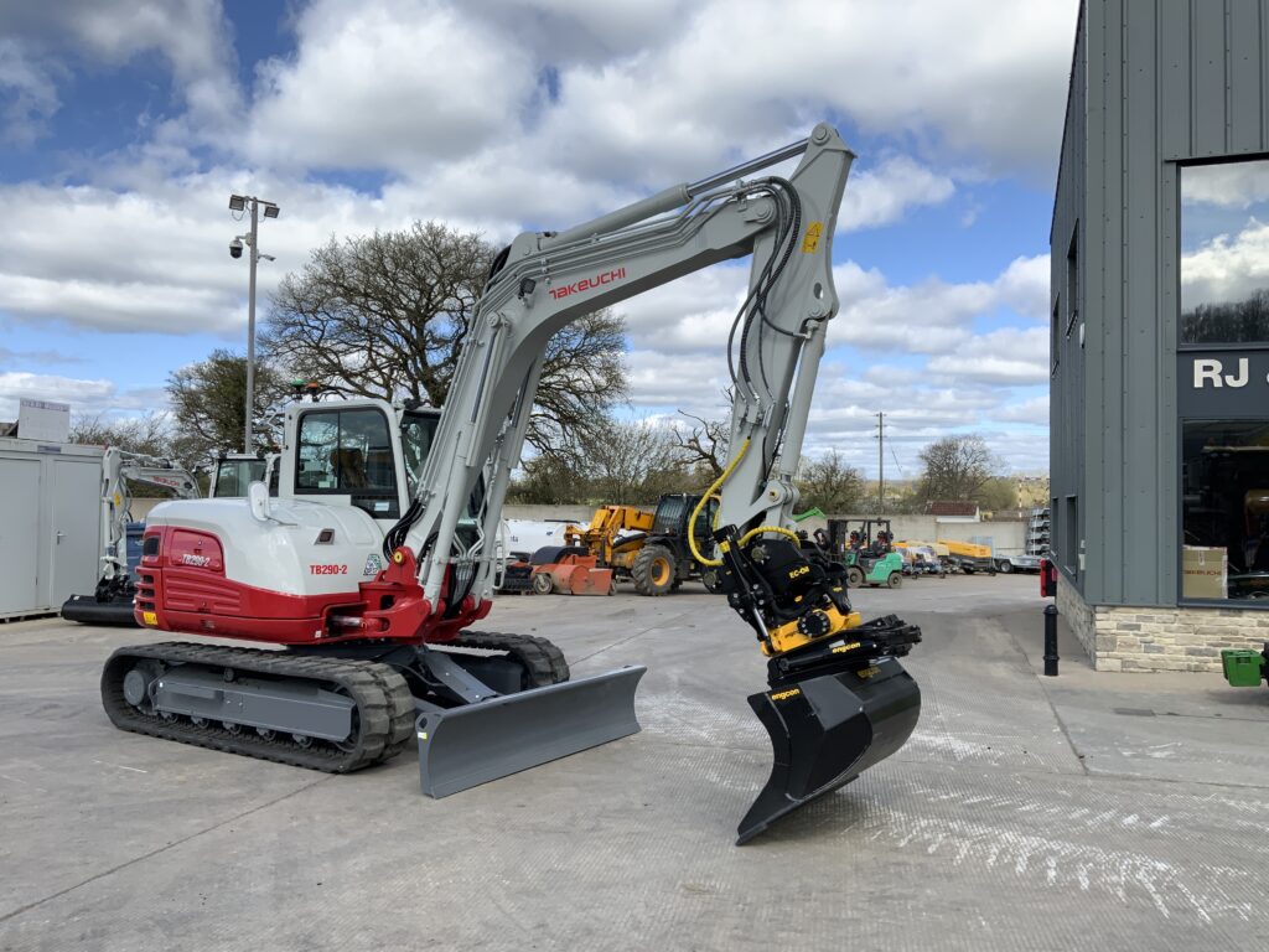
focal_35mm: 29
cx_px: 634
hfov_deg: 61.7
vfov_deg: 48.2
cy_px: 476
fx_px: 1063
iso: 16
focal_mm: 3
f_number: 1.8
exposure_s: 1/781
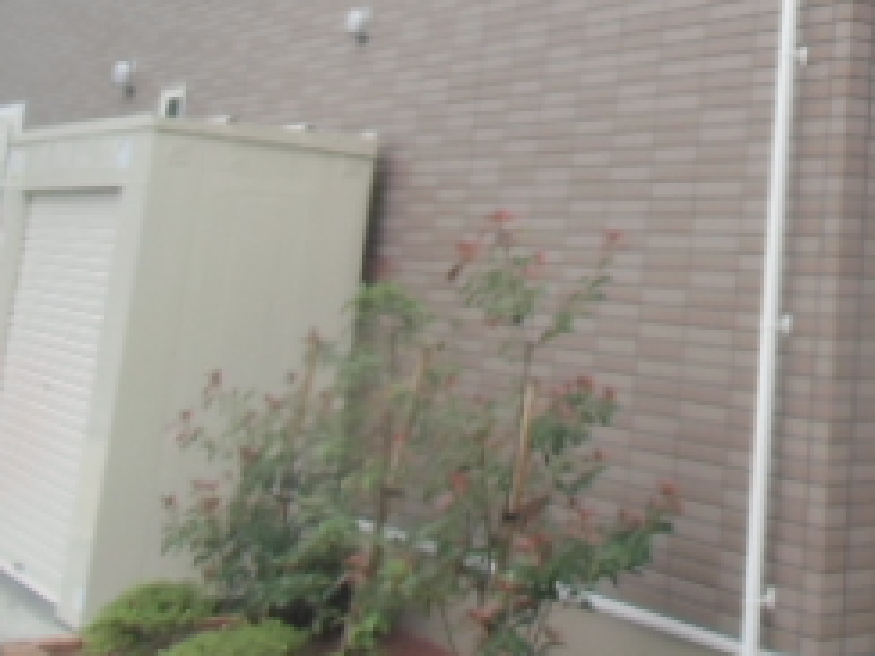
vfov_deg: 22.0
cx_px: 947
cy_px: -72
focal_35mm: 63
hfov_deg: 28.2
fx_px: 1592
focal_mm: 4.24
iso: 64
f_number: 3
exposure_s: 1/100
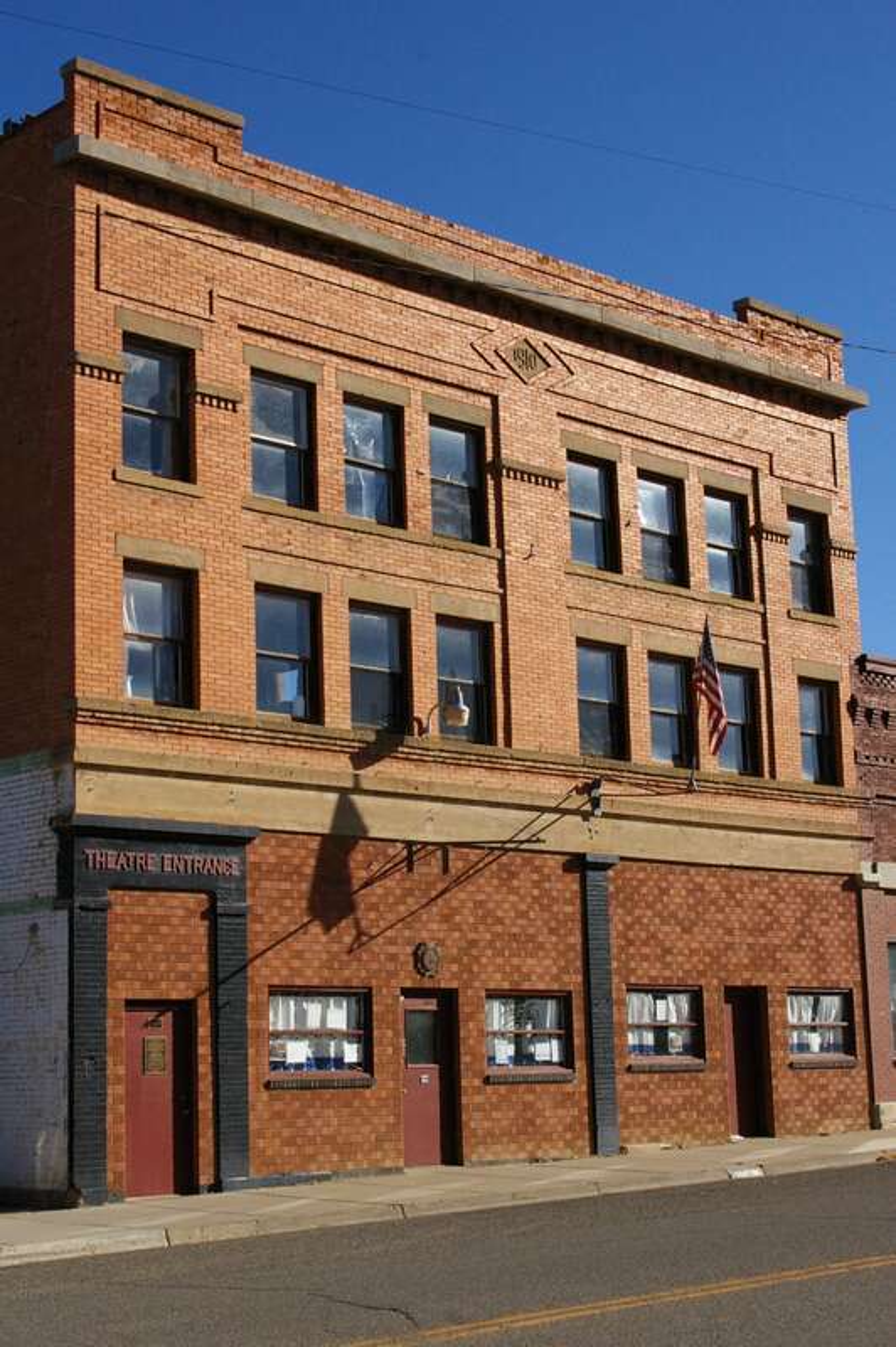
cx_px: 448
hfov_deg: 24.4
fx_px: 2075
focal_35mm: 56
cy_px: 674
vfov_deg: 36.0
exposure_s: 1/1250
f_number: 11
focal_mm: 37
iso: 800
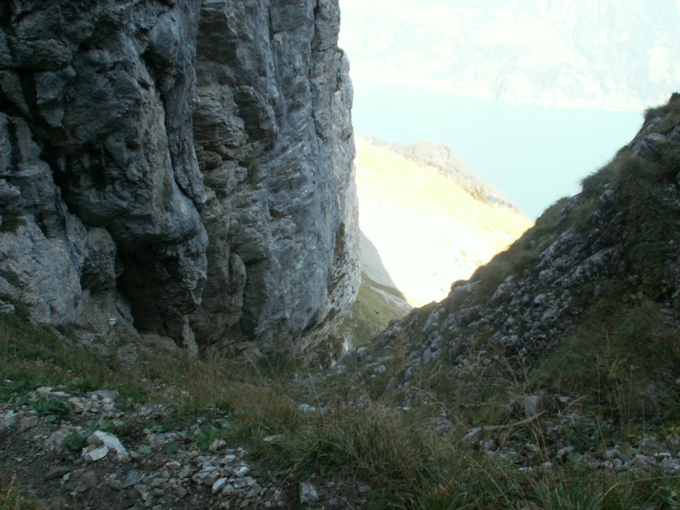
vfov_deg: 40.7
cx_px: 340
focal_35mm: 35
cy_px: 255
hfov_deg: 52.6
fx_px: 688
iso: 50
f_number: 7.1
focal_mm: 5.86
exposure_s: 1/25
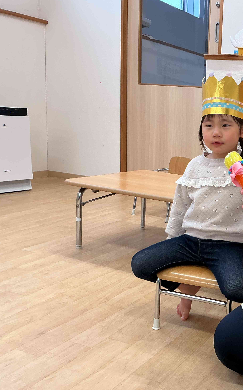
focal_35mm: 42
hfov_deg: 28.0
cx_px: 263
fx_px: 445
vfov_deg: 47.2
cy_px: 197
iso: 50
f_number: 1.8
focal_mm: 3
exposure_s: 1/120
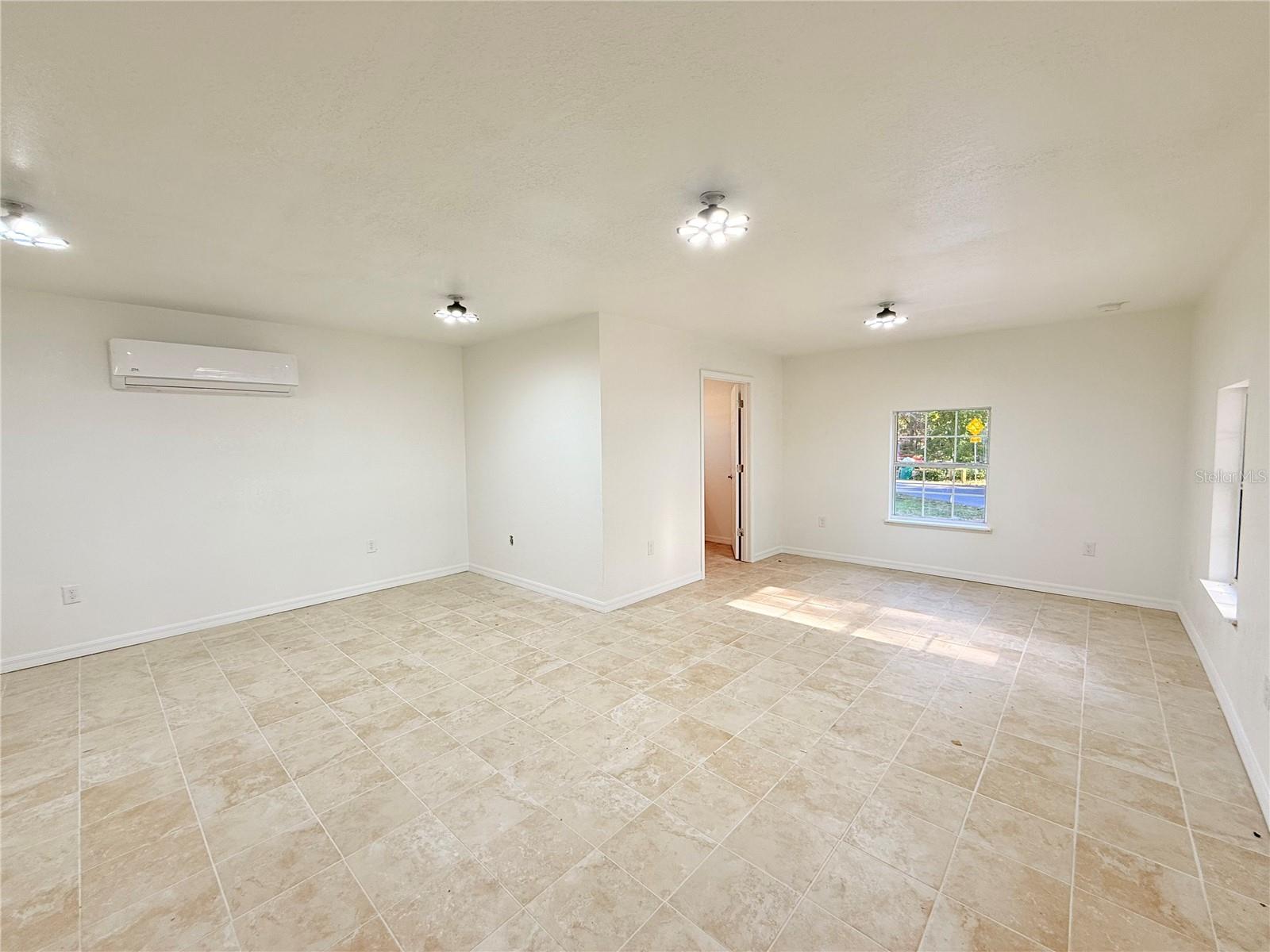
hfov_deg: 102.1
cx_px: 635
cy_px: 476
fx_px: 514
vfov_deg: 85.7
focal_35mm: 14
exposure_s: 1/133
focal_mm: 2.22
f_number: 2.2
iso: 64
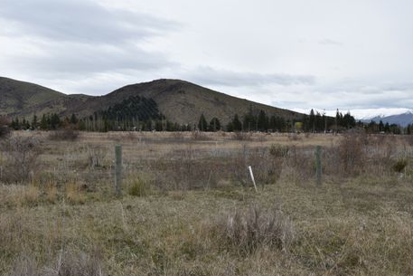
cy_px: 141
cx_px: 205
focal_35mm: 37
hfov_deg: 51.9
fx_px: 425
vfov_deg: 36.0
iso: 100
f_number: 8
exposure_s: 1/200
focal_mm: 24
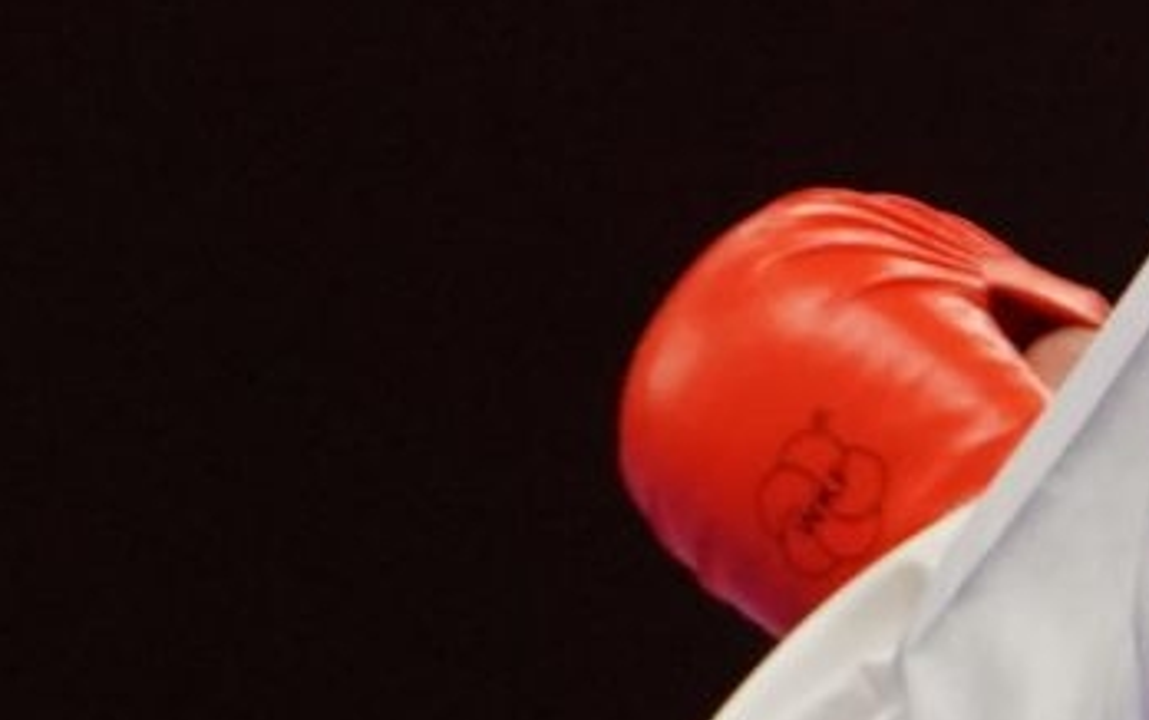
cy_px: 112
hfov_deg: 1.1
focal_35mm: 1965
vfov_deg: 0.7
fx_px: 61572
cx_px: 2585
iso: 2500
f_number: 4
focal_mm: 249
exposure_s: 1/1000
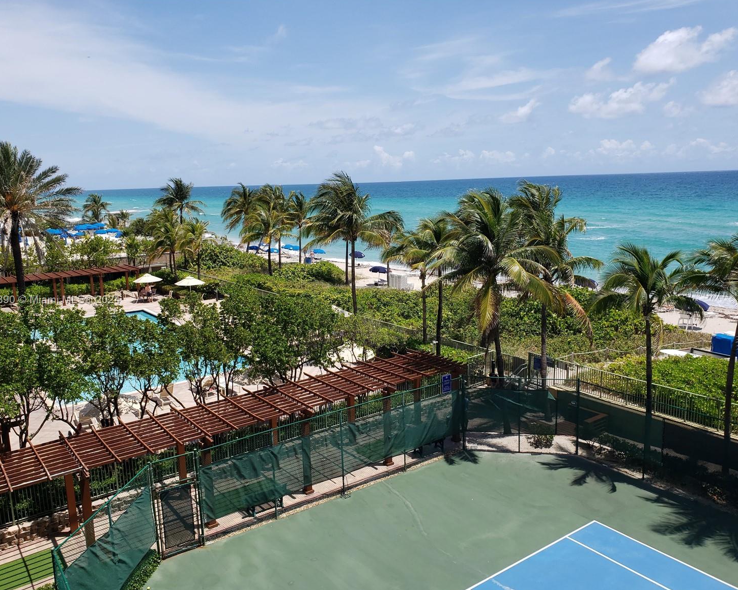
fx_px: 612
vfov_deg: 51.5
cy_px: 301
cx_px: 364
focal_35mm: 28
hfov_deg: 62.2
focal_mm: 4.3
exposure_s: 1/1400
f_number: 2.4
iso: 50
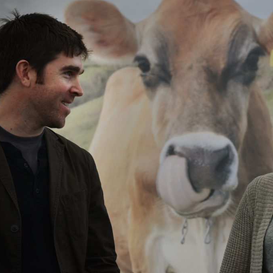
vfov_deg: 7.6
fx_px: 2052
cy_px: 136
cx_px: 197
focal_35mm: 230
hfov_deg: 7.6
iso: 800
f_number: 4.5
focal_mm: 180
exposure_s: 1/640
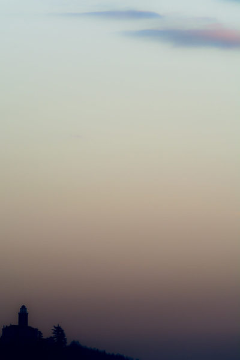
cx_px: 120
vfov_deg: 4.6
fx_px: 4500
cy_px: 180
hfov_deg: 3.1
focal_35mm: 450
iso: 100
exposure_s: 1/40
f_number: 10
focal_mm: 300
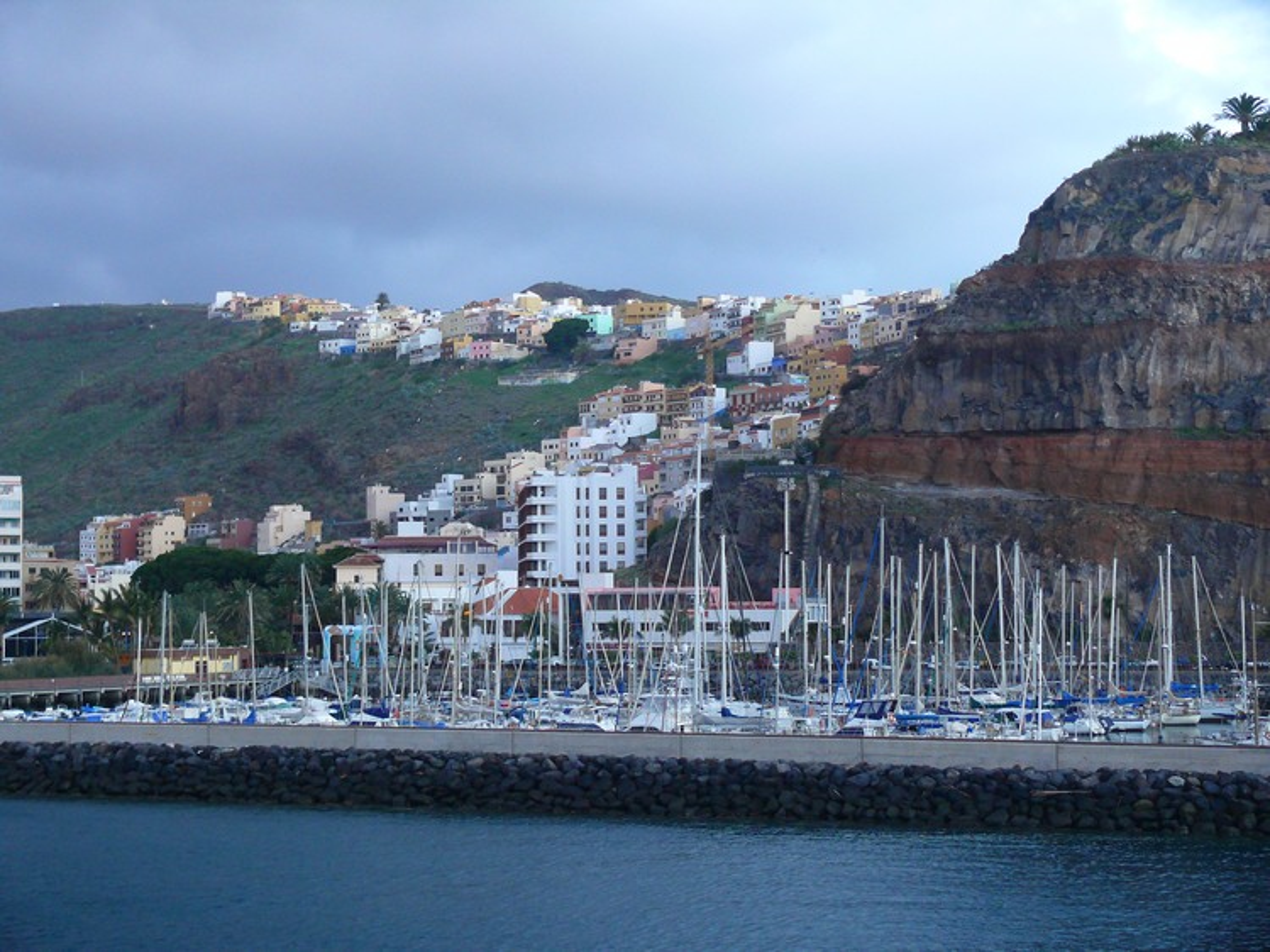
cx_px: 635
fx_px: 2531
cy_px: 476
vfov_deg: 21.3
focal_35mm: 69
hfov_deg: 28.2
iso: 200
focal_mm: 14.7
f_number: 3.2
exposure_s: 1/20
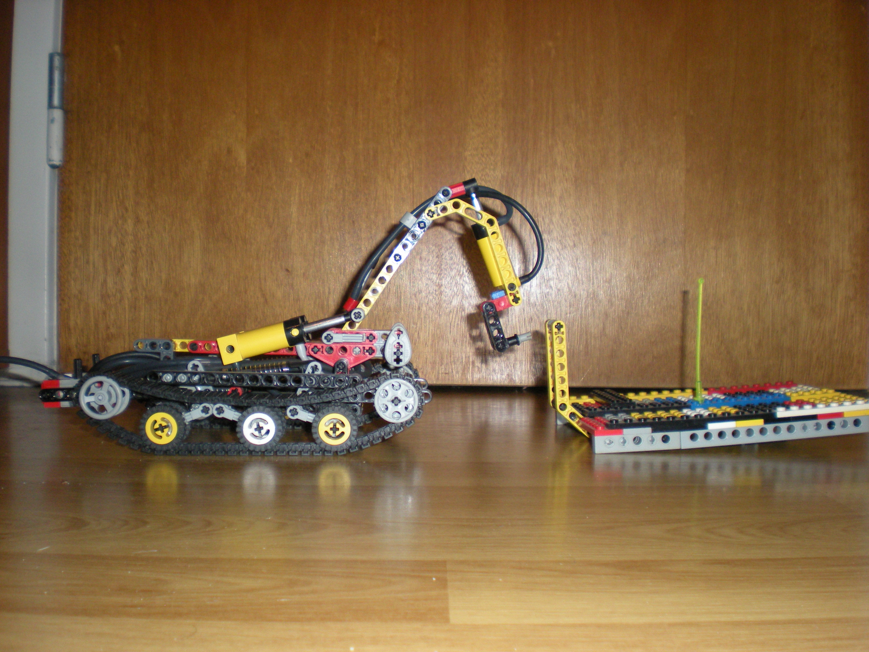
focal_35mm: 38
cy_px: 326
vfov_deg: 37.7
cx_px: 434
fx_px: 954
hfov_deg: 49.0
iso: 200
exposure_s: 1/60
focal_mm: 6.3
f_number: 3.1
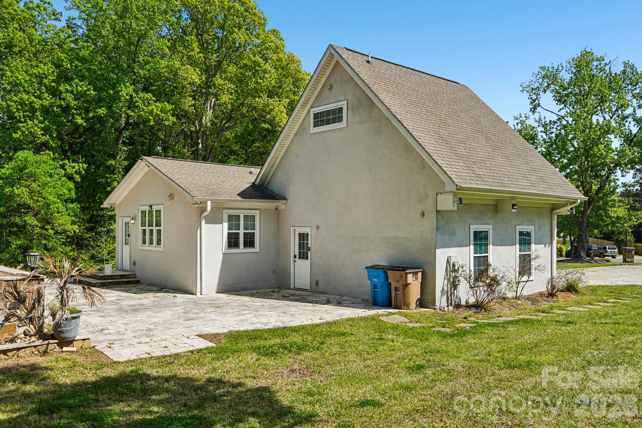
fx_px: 535
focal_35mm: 30
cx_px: 321
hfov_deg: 61.9
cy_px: 214
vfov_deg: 43.6
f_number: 8
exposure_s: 1/90
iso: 100
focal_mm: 20
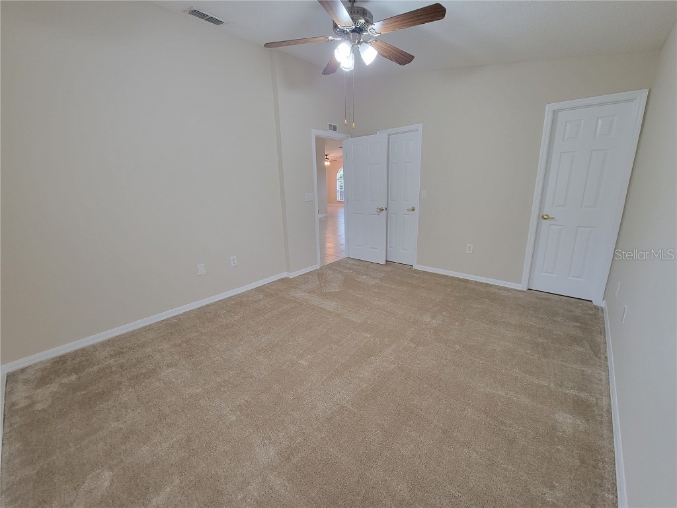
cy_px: 254
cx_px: 338
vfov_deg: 89.9
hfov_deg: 106.2
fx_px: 254
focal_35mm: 13
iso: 400
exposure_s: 1/60
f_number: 2.2
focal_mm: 2.2
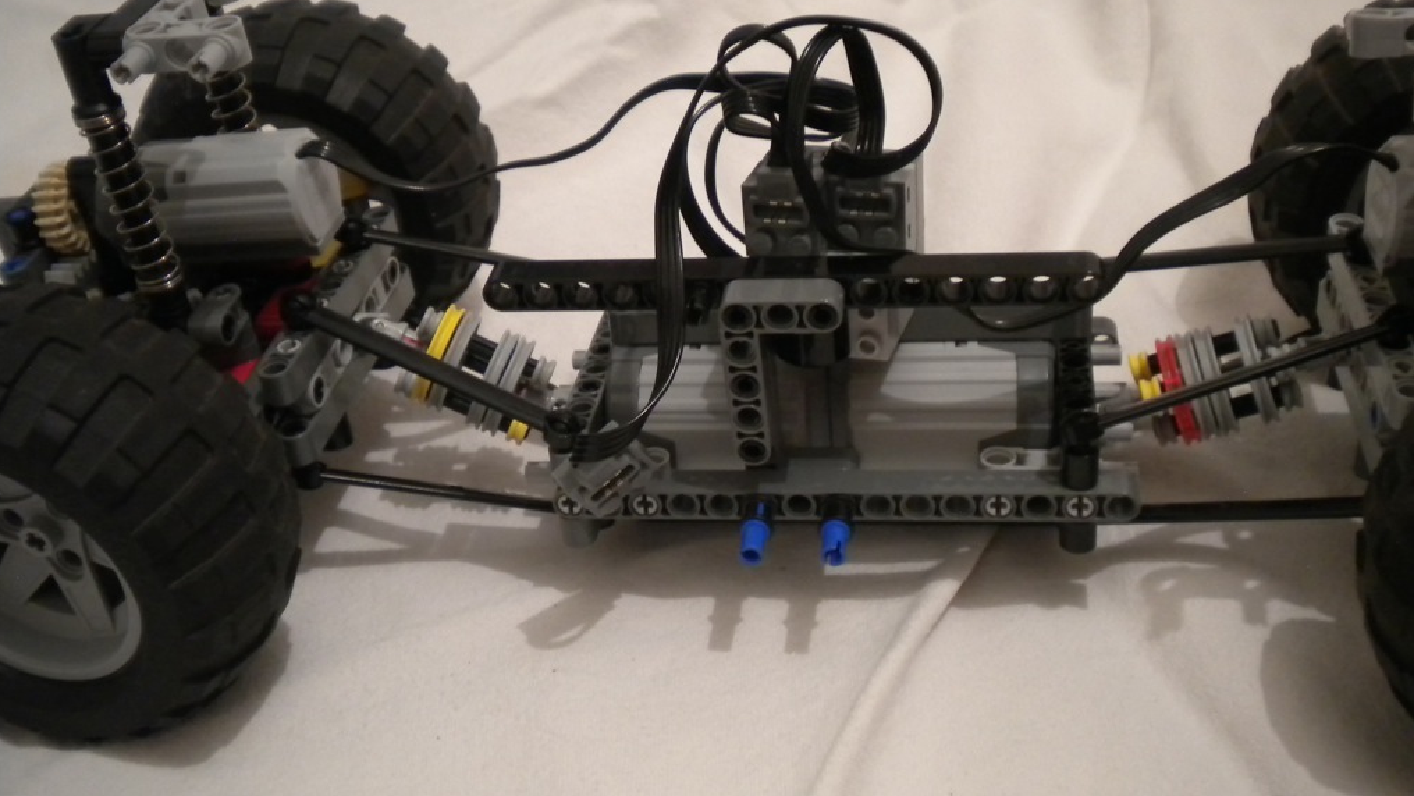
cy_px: 397
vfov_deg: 26.5
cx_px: 706
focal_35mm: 45
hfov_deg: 45.5
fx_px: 1688
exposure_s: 1/8.8
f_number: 3.5
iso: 403
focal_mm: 7.4
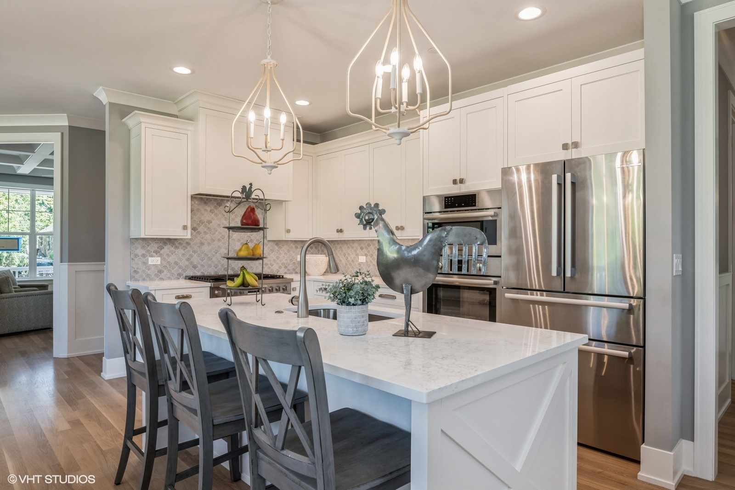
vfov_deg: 59.5
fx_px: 429
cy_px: 245
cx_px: 368
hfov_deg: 81.2
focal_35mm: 21
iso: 200
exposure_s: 1/8
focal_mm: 21
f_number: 8
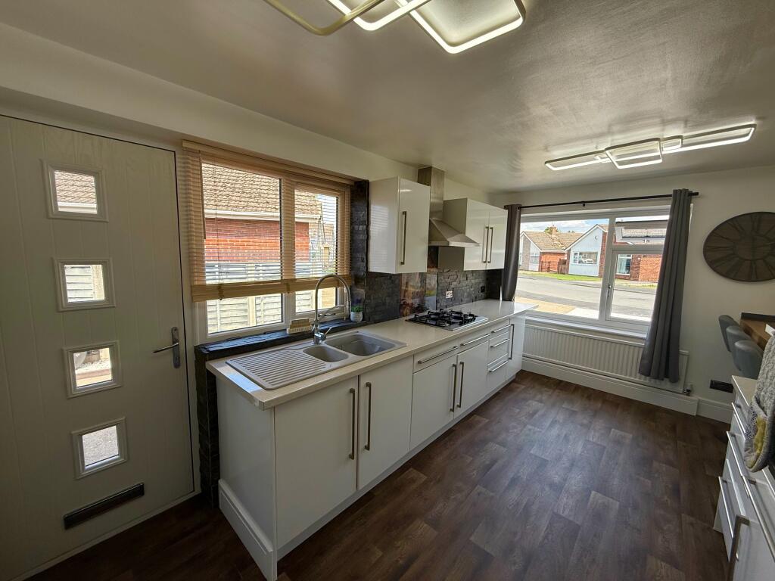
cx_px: 388
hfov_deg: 102.1
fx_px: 313
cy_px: 290
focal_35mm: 14
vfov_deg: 85.7
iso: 64
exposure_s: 1/347
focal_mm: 2.22
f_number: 2.2
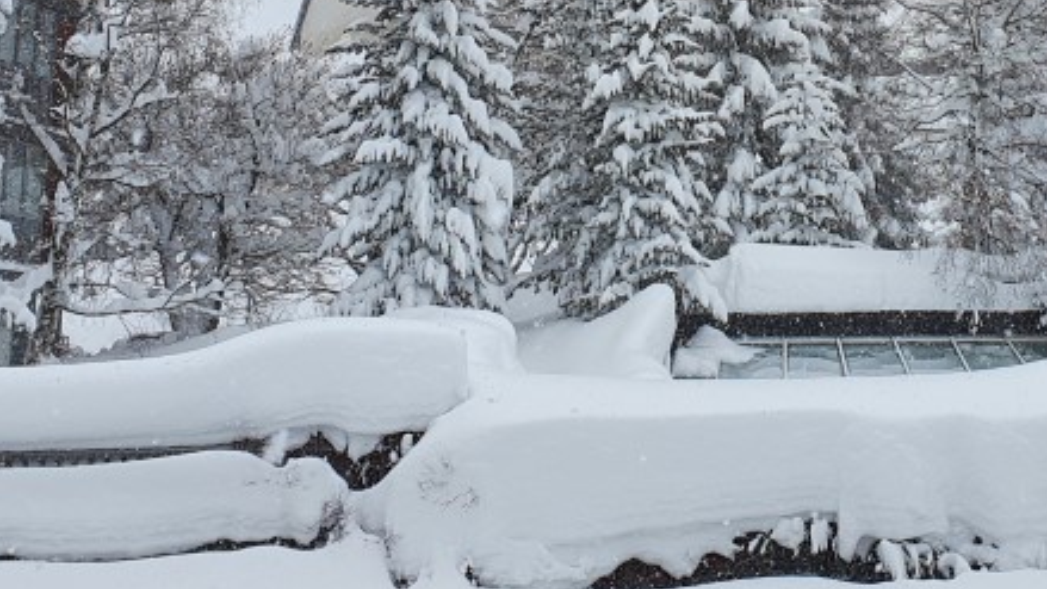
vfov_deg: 17.4
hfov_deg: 31.5
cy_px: -112
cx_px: 742
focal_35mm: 66
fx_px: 1832
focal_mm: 4.32
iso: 50
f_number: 2.4
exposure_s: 1/996
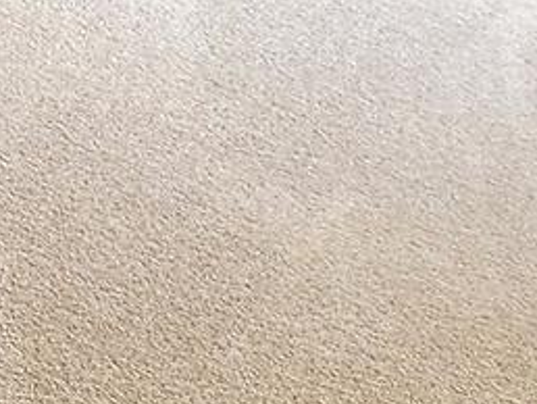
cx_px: -608
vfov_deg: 12.3
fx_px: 1599
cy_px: -469
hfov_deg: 14.8
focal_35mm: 103
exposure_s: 1/60
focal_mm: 2.2
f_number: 2.2
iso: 100
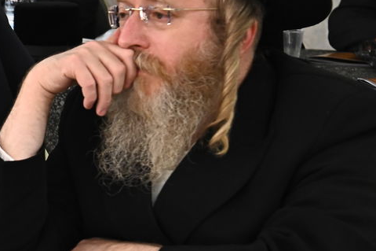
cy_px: 56
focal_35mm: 146
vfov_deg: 9.4
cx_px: -150
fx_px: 1524
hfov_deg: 13.4
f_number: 5.6
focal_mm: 50
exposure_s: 1/100
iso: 2500
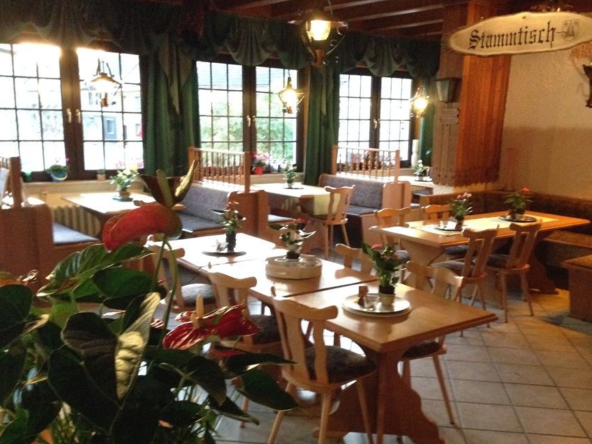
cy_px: 250
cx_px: 321
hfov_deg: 47.8
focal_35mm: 39
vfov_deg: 36.8
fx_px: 667
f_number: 2.4
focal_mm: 4.12
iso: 800
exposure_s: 1/15
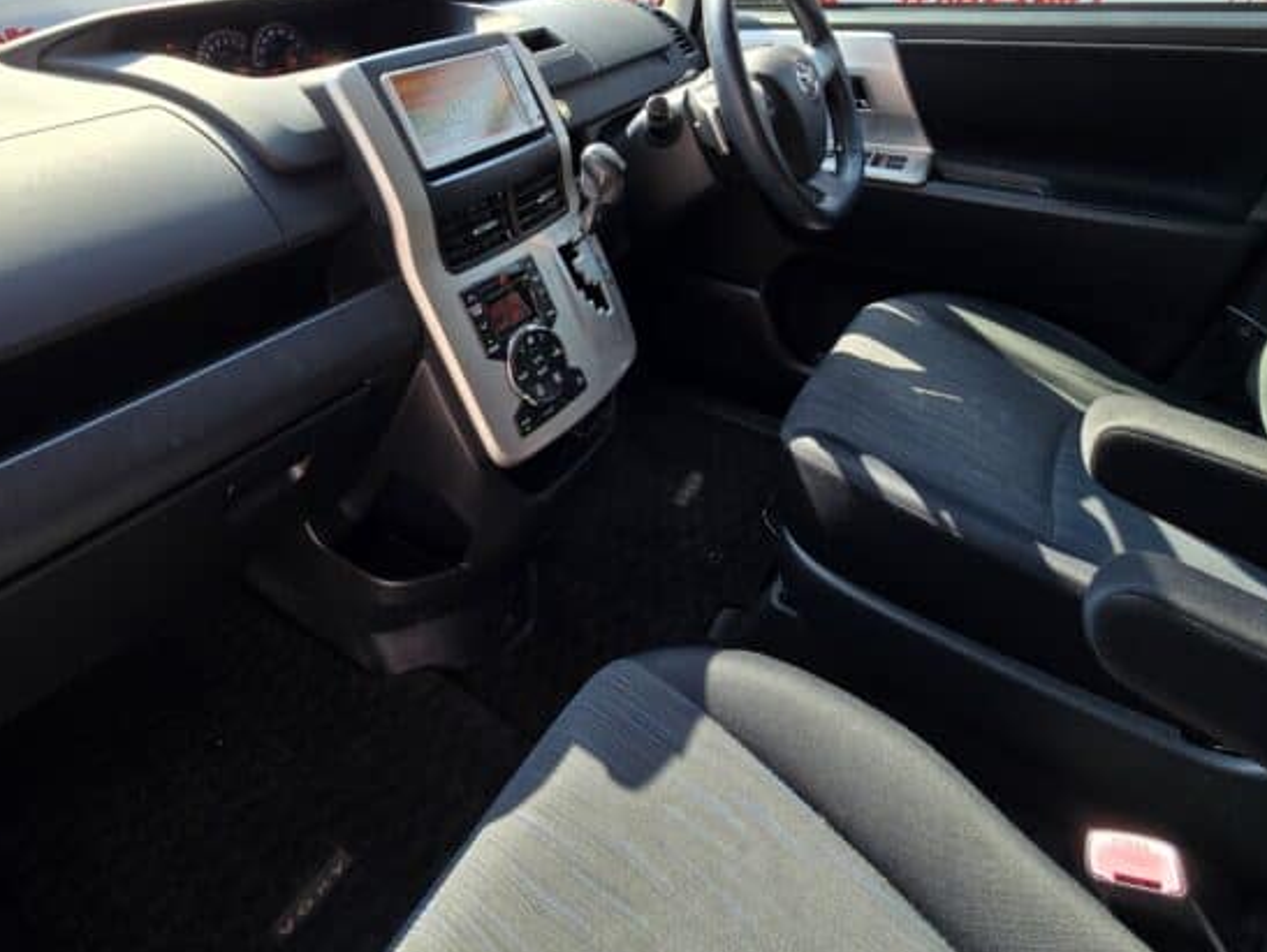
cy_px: 276
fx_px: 696
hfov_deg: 83.1
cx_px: 482
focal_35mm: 19
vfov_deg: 65.8
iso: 50
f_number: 2.2
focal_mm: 2.2
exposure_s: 1/275
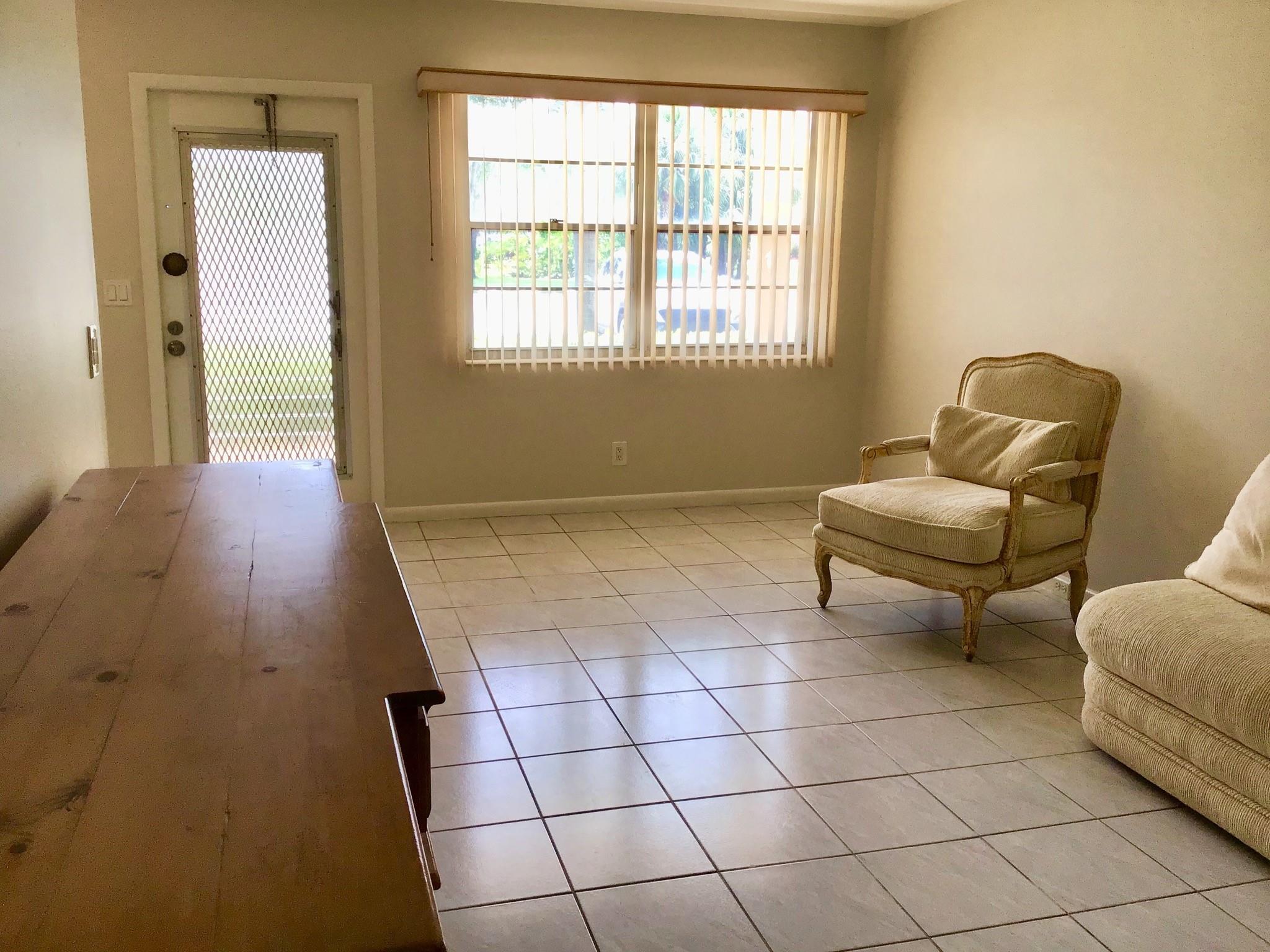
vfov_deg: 45.4
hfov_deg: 58.4
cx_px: 635
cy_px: 476
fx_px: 1137
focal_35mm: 31
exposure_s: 1/120
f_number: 2.4
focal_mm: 3.3
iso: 40
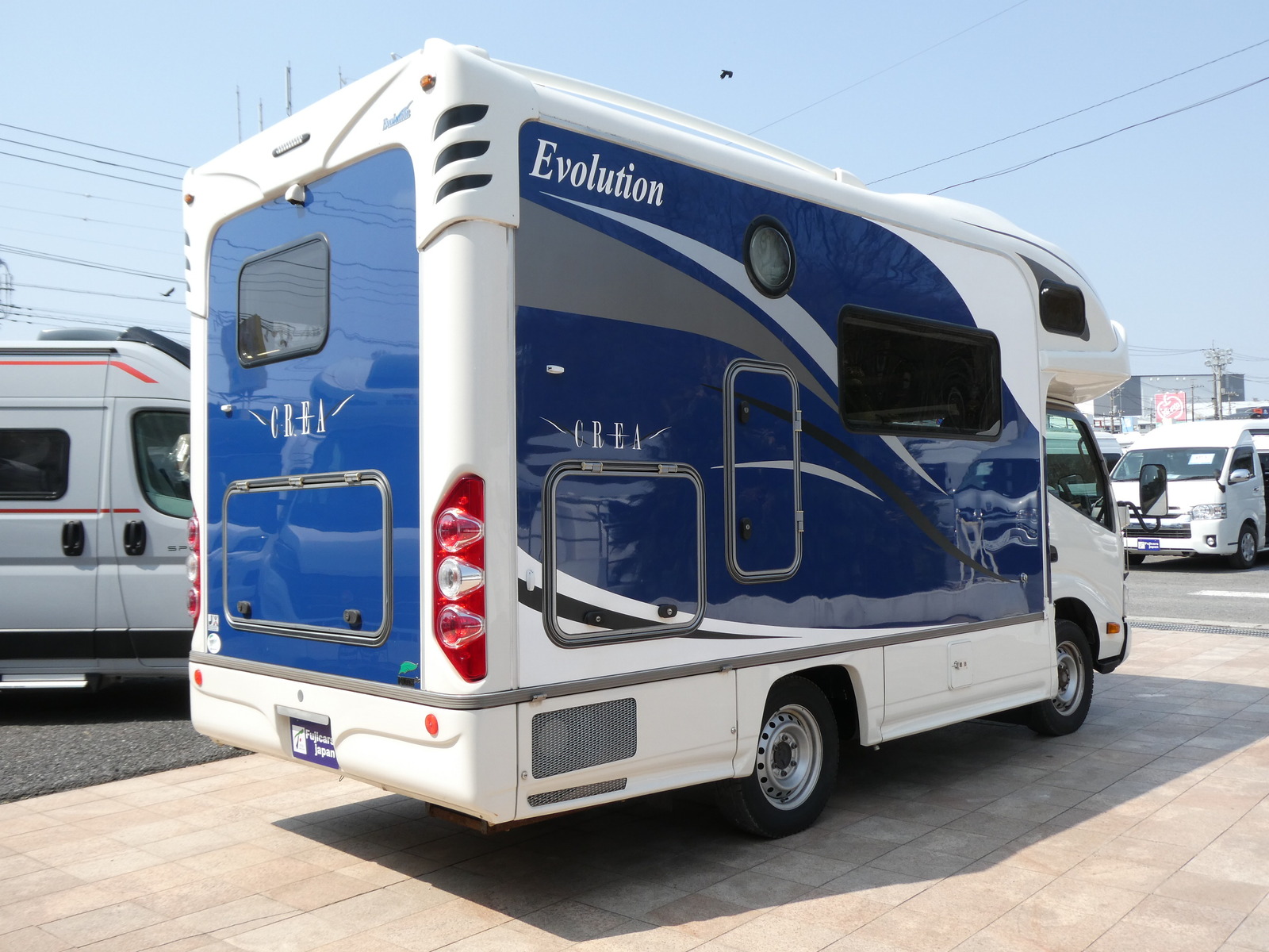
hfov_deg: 58.4
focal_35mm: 31
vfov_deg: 45.4
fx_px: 1136
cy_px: 476
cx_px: 634
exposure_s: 1/640
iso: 80
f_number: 3.5
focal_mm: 5.4
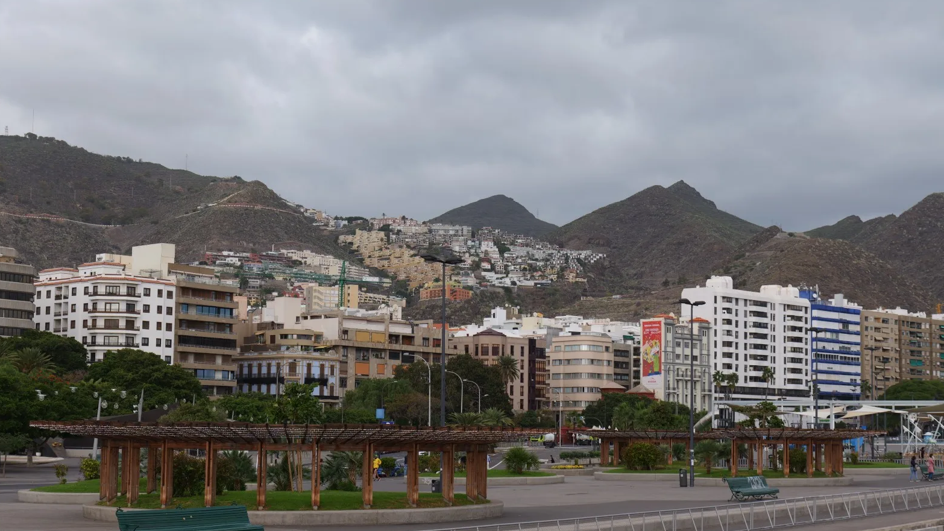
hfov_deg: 32.4
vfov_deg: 18.5
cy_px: 279
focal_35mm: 65
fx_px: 1627
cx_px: 461
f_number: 7.1
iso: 100
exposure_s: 1/160
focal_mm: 60
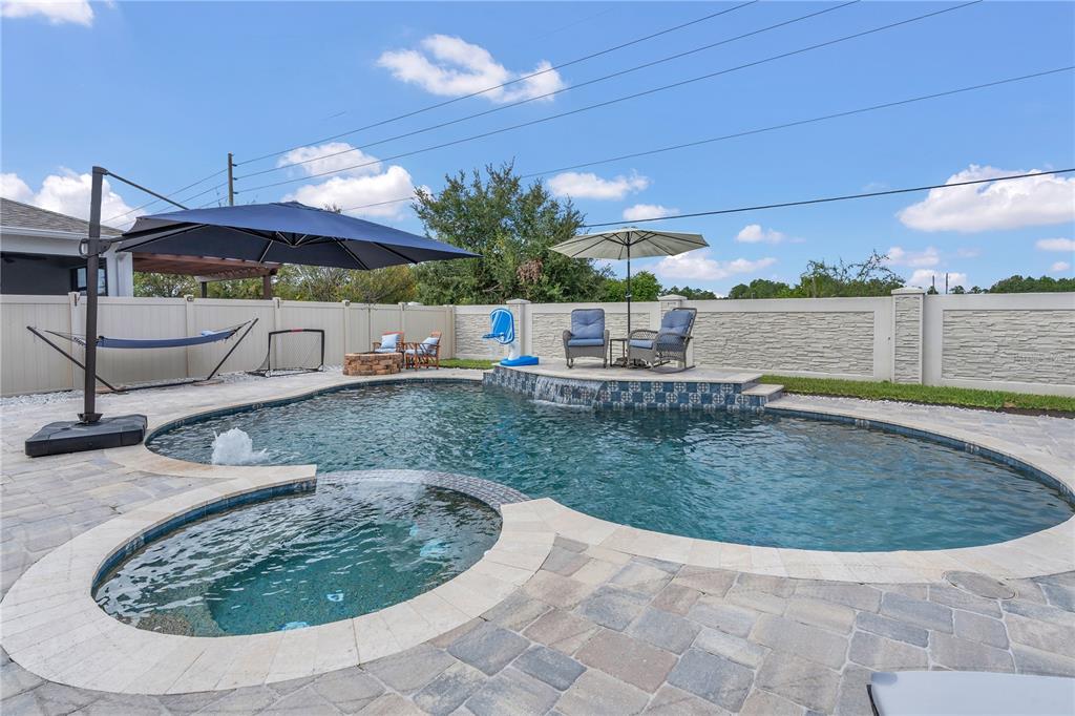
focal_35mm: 16
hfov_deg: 96.8
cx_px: 538
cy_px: 358
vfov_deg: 73.7
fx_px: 478
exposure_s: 1/160
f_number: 10
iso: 100
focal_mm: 16
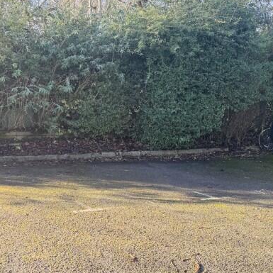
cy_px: 161
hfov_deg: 35.4
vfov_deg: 36.0
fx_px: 419
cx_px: 75
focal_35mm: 47
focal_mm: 6.76
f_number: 1.78
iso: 80
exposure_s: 1/334
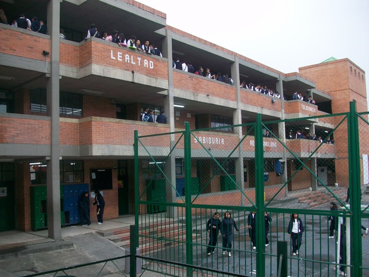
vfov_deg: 44.2
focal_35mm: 32
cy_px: 138
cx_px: 184
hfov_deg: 56.8
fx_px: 341
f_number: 2.8
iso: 64
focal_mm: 5.7
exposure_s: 1/100
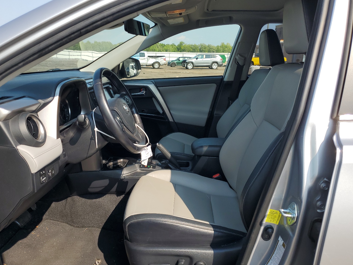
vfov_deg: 51.4
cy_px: 134
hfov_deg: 65.3
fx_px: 275
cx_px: 175
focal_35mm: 27
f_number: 1.5
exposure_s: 1/1667
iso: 50
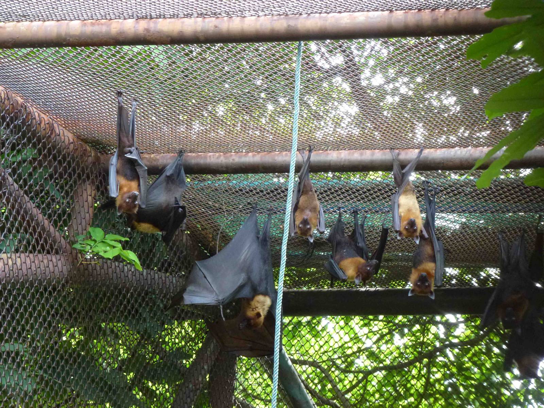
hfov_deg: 10.0
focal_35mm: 197
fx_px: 3096
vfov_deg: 7.5
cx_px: 272
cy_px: 204
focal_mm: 35.2
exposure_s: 1/50
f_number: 5.5
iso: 400
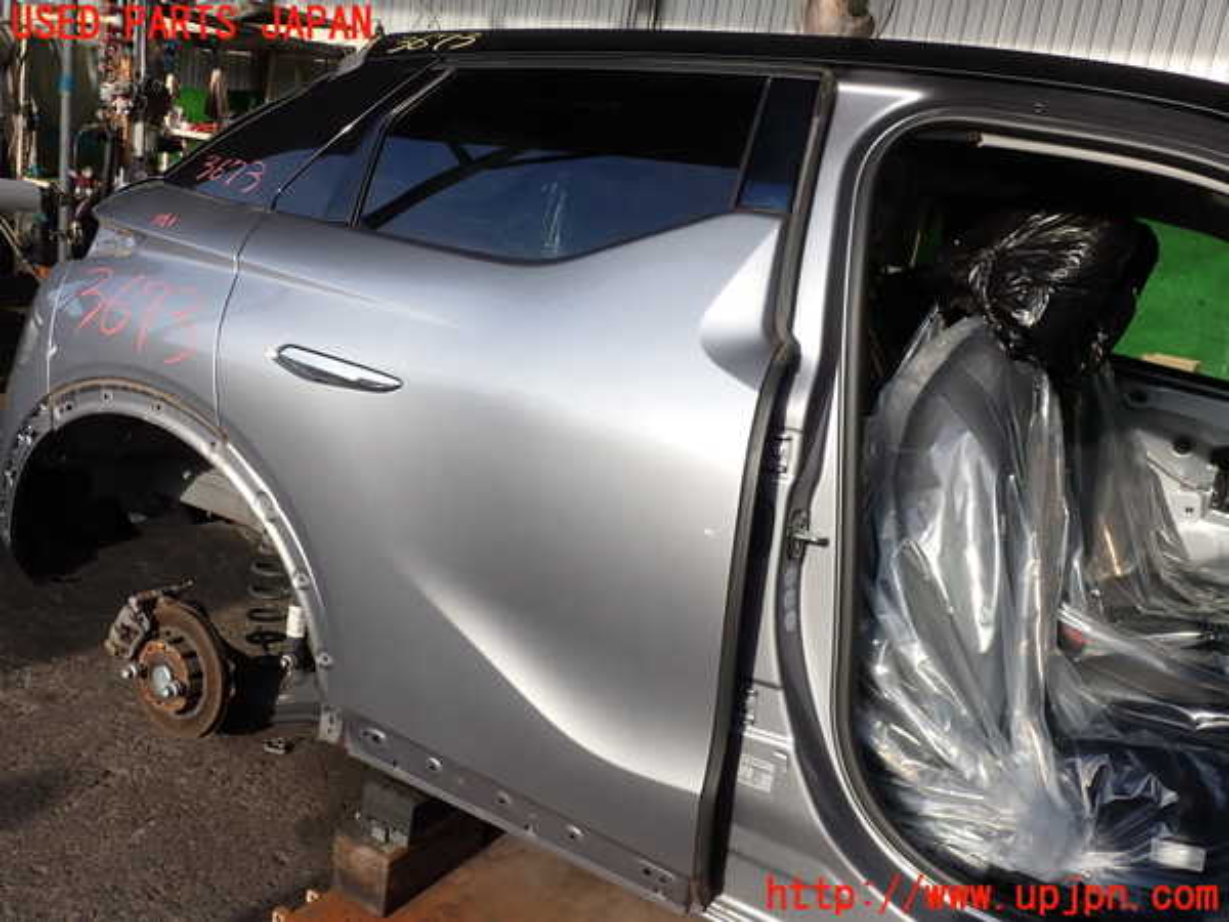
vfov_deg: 46.8
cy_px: 461
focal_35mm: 30
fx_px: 1065
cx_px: 614
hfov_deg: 60.0
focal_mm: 5.4
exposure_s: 1/500
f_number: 3.2
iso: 100
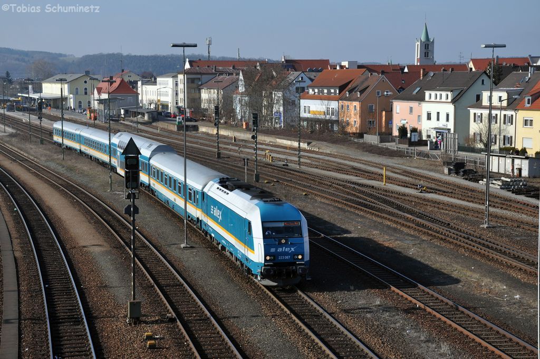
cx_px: 270
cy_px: 180
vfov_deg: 18.9
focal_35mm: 72
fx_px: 1079
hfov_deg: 28.1
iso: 200
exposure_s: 1/500
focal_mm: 48
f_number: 9
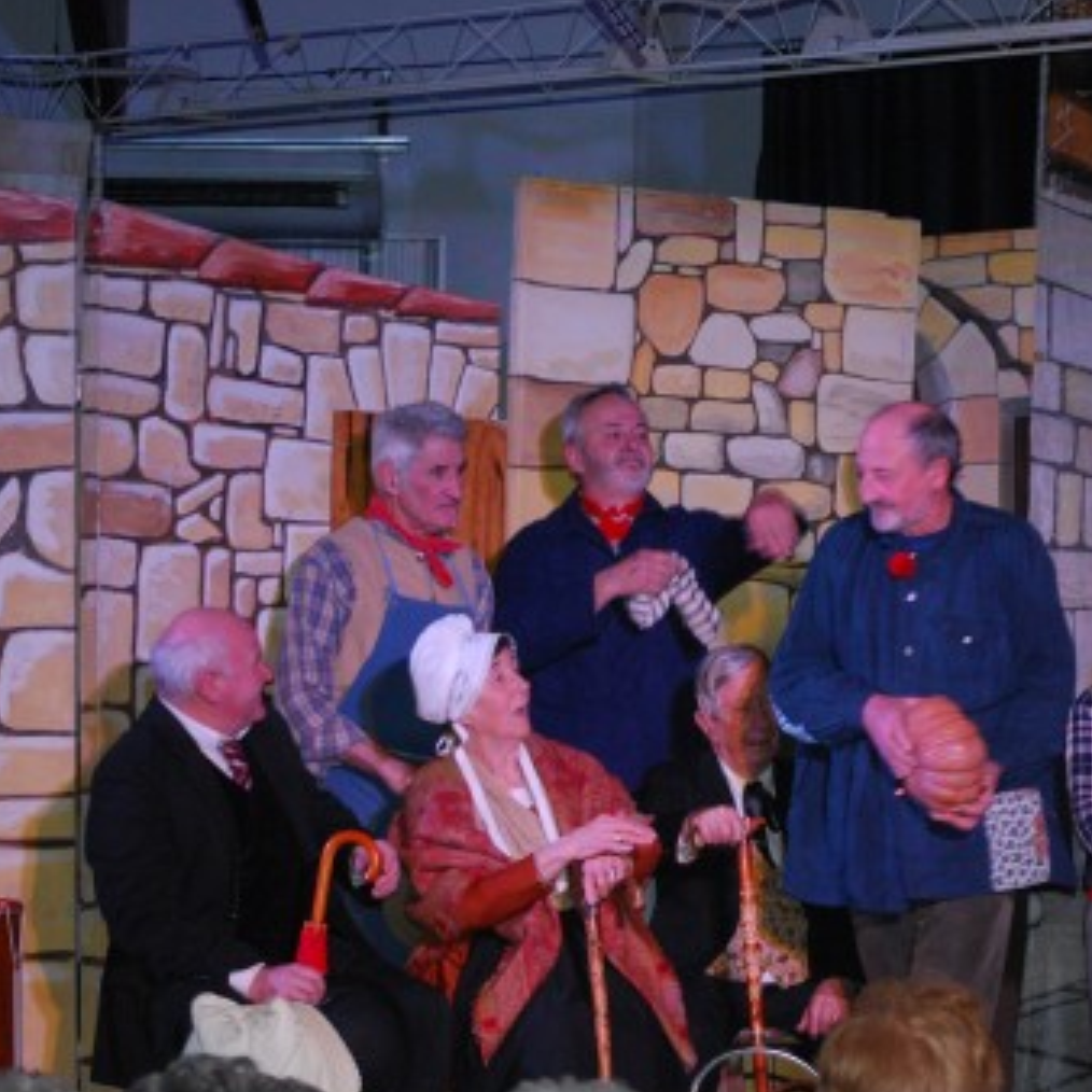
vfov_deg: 13.1
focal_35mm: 133
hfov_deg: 13.0
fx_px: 4740
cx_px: 998
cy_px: 580
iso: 800
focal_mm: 55
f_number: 5
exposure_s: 1/60
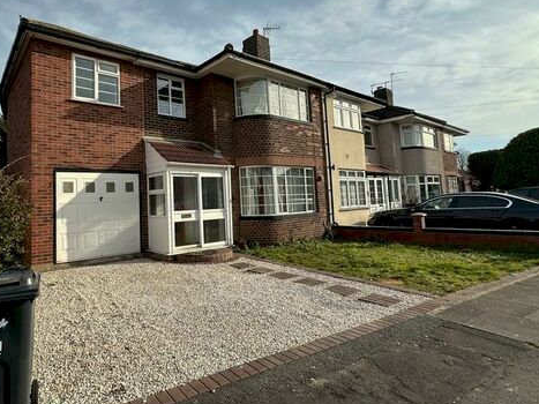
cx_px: 193
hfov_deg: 77.2
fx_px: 327
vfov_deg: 63.2
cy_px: 178
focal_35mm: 21
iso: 40
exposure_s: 1/2092
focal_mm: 2.22
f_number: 2.2
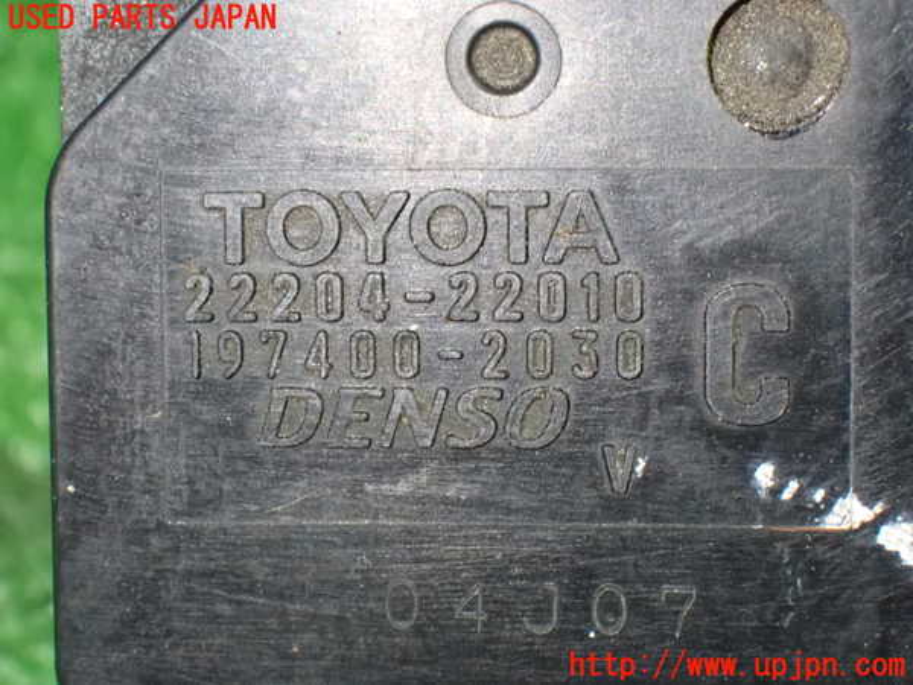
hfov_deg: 19.6
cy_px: 342
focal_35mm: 100
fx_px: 2638
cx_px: 456
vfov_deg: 14.8
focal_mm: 18
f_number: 4.9
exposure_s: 1/30
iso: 1600
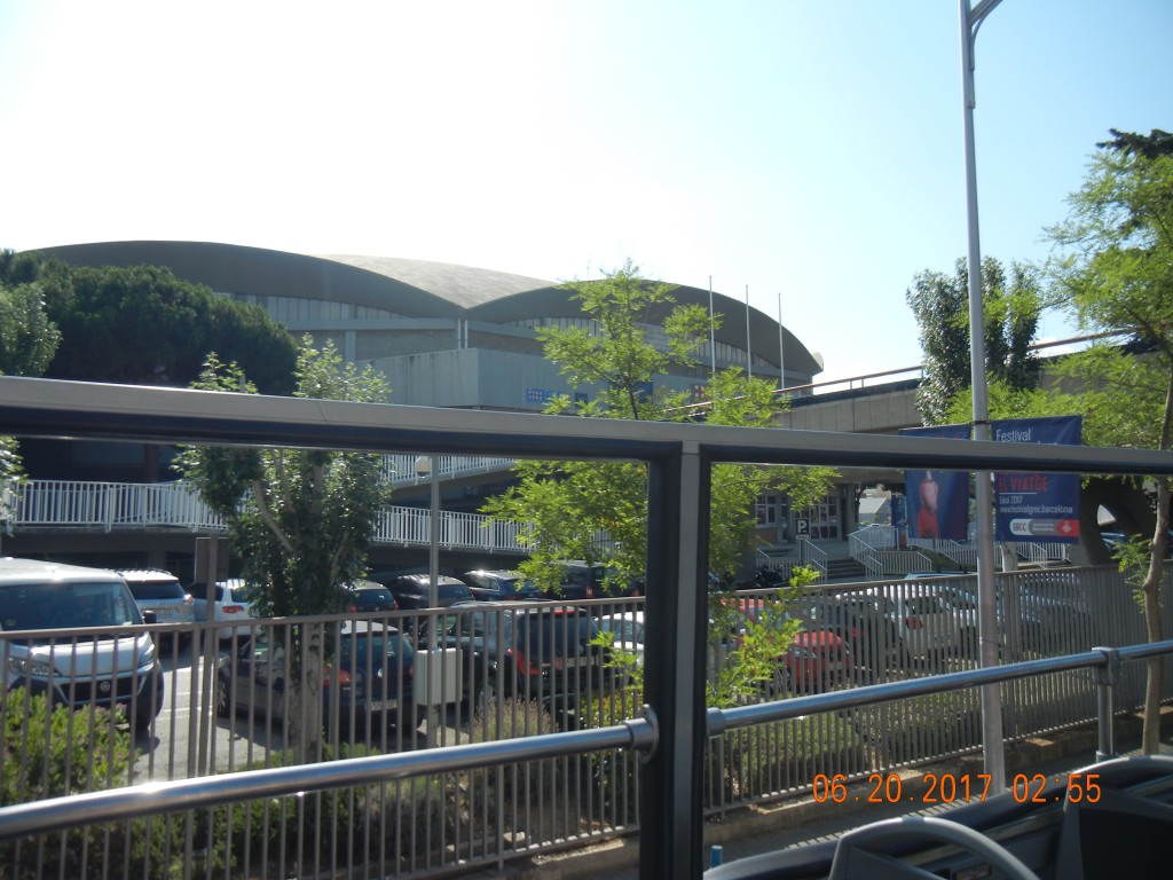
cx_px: 586
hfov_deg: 60.0
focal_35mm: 30
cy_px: 440
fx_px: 1017
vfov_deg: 46.8
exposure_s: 1/324
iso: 160
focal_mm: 5.4
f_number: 7
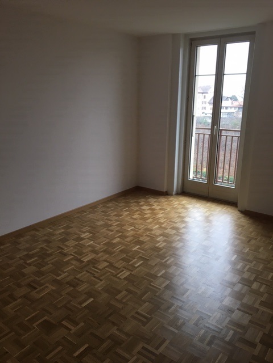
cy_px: 182
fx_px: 305
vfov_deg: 61.7
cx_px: 136
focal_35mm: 29
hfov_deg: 48.2
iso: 40
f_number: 2.2
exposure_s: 1/33
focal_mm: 4.15
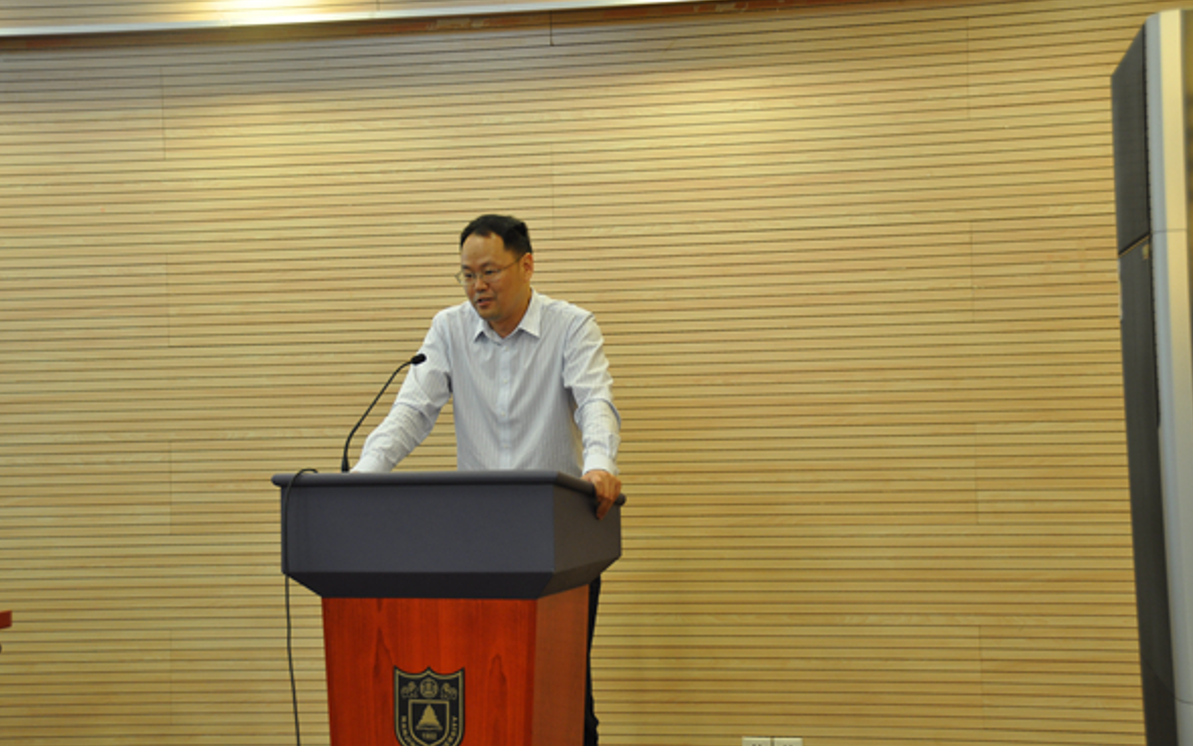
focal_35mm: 59
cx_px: 599
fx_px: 1919
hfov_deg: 34.5
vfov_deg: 22.0
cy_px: 359
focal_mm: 38
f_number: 4.2
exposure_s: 1/20
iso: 400
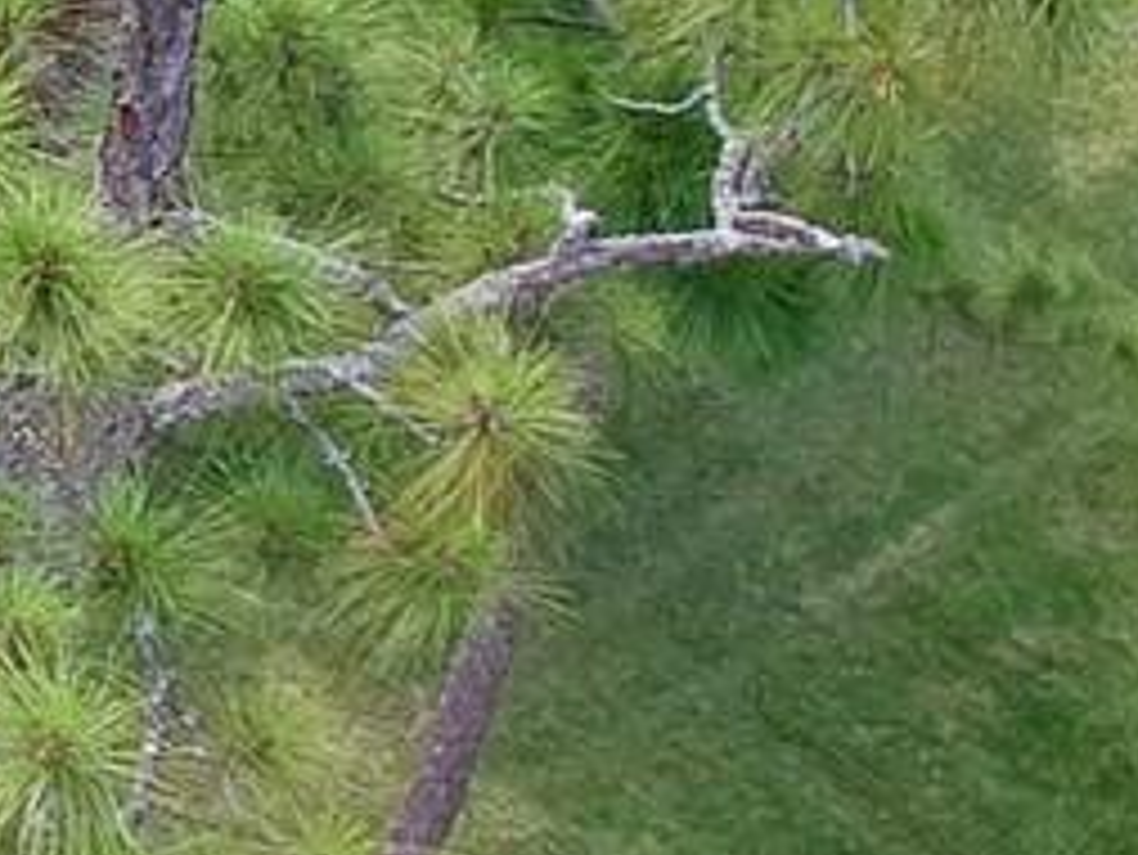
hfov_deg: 9.8
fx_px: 5197
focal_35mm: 158
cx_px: -2150
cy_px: -261
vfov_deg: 9.2
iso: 100
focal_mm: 4.49
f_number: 2.6
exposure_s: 1/240
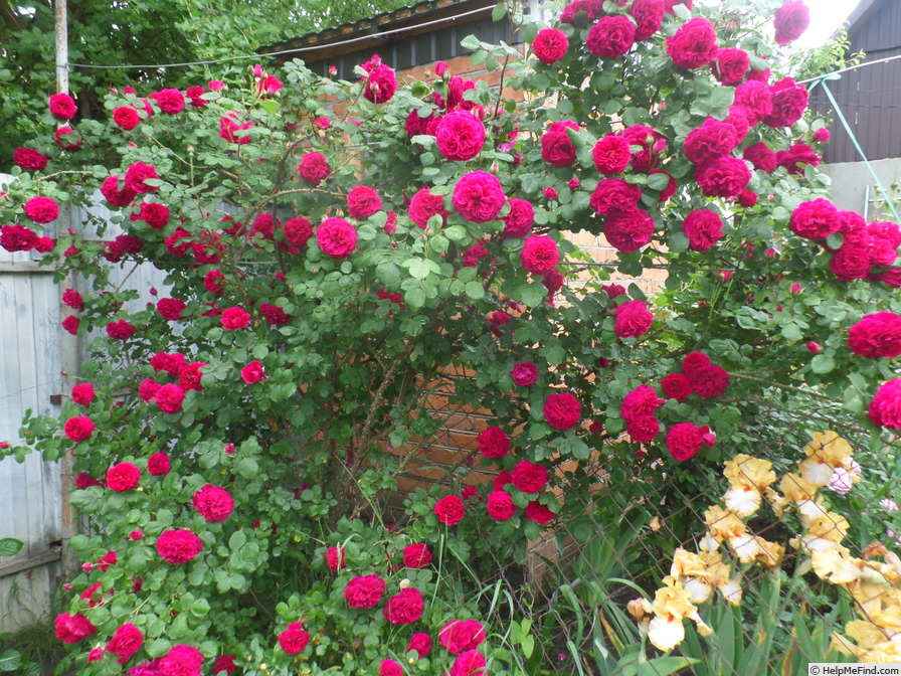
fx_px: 729
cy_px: 338
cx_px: 450
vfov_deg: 49.7
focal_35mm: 28
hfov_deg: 63.4
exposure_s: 1/90
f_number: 2.9
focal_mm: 5
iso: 100
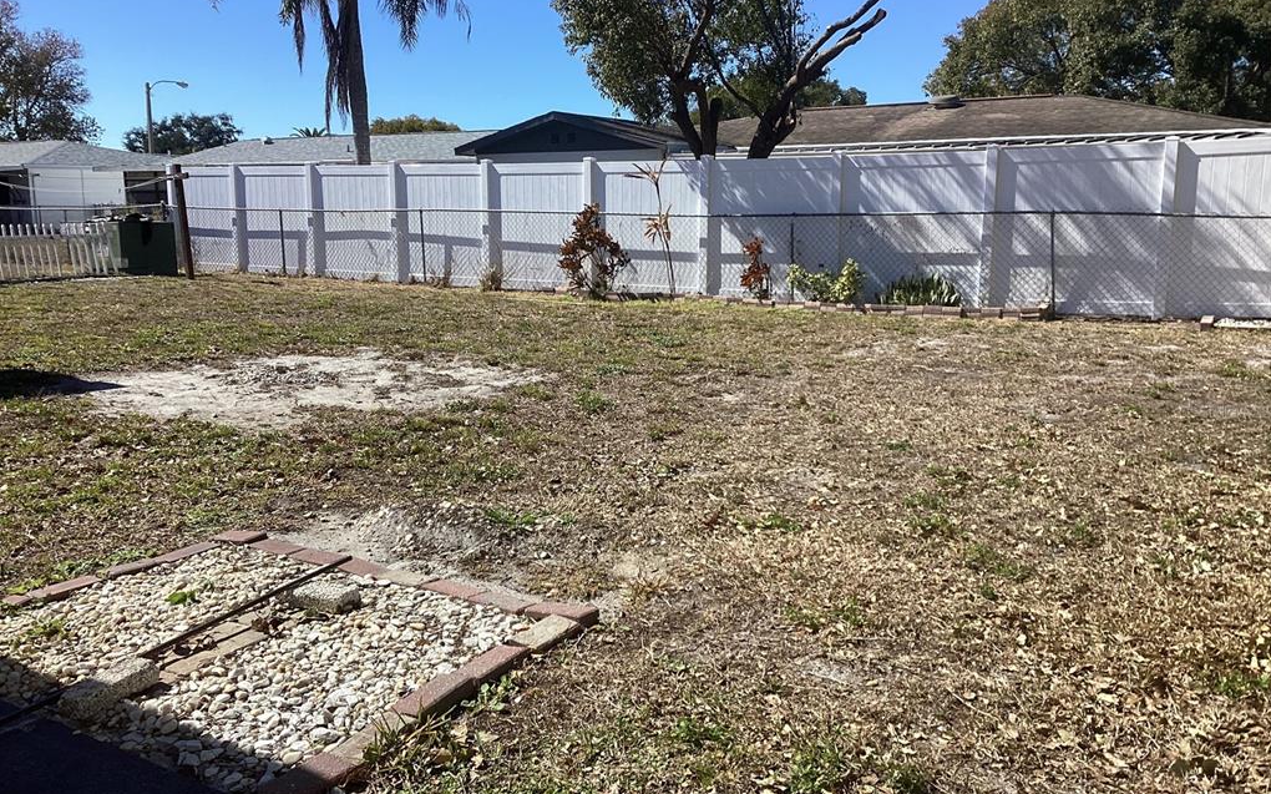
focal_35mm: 33
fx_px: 1143
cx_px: 637
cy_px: 411
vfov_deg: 38.3
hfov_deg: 58.2
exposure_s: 1/1381
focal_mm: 3.3
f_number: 2.4
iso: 25
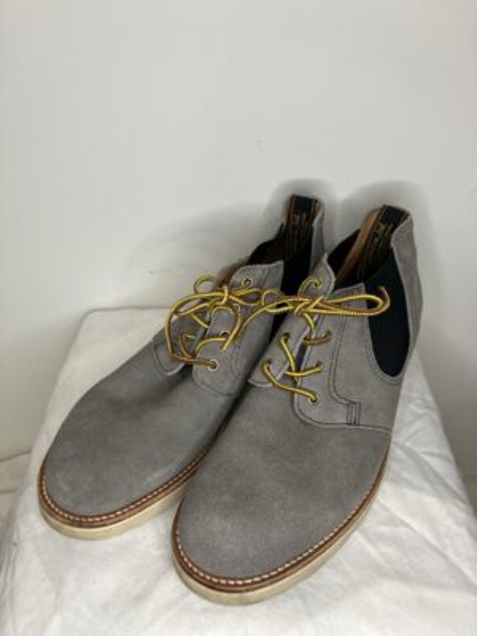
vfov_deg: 63.4
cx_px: 238
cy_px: 318
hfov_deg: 49.7
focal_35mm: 28
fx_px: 514
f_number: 1.8
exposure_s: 1/100
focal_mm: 3.99
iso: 80
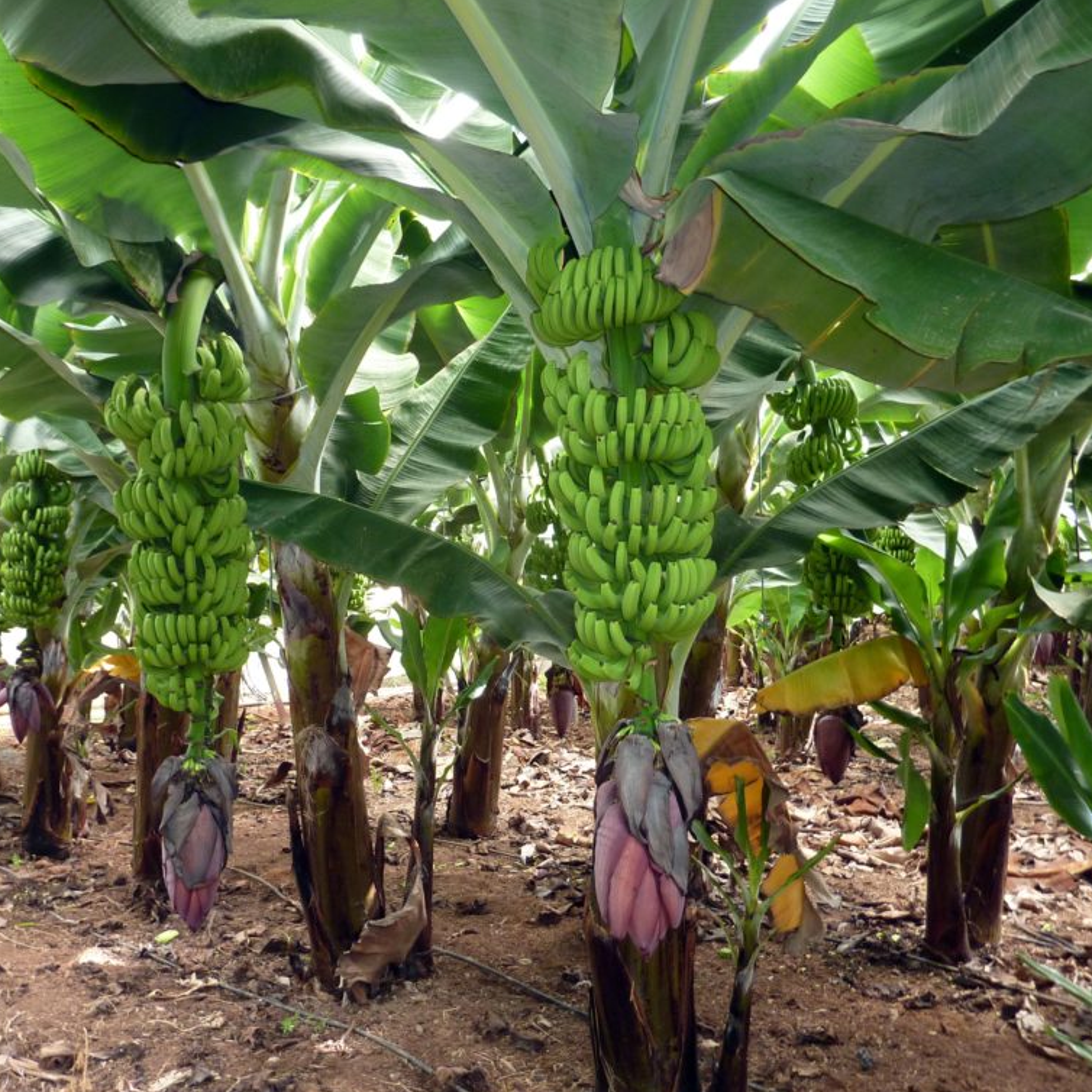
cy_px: 549
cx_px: 479
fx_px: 1071
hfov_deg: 53.9
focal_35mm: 30
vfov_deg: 54.0
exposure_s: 1/30
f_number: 3.3
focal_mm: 4.1
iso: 160
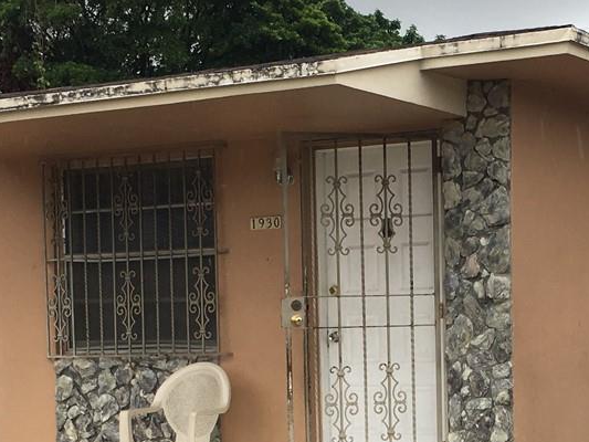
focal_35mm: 87
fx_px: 1481
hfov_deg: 22.4
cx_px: 400
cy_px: 414
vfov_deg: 16.7
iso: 25
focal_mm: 4.15
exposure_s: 1/392
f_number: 2.2
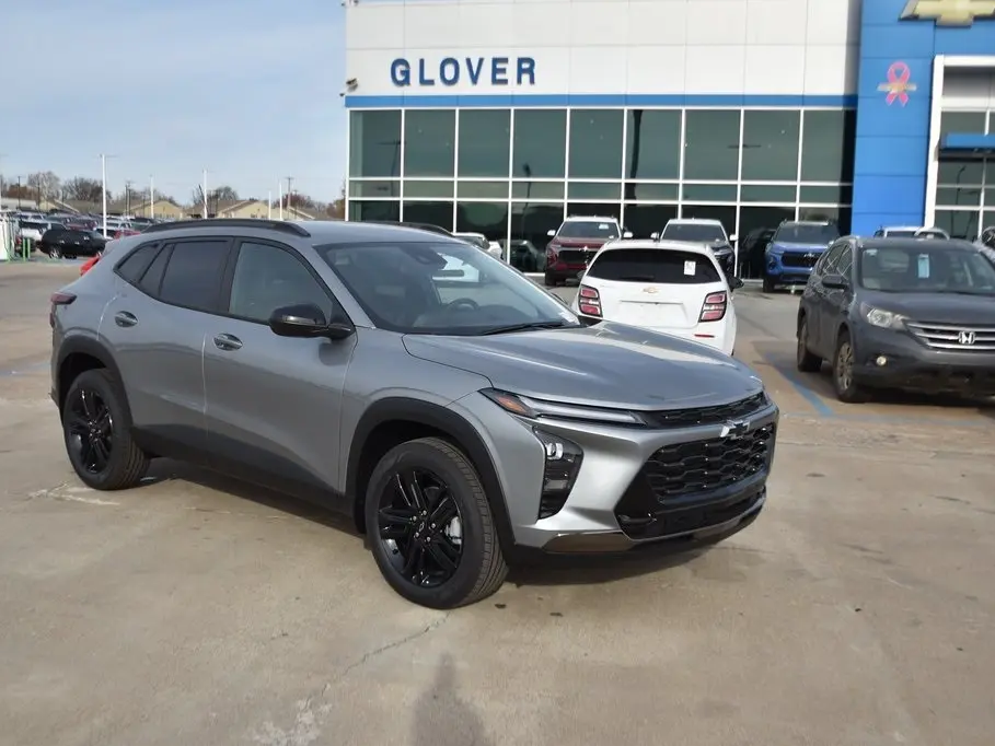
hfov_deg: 47.8
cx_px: 437
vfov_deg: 36.8
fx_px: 1121
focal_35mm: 39
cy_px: 373
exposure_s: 1/640
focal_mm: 24
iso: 100
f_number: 4.5
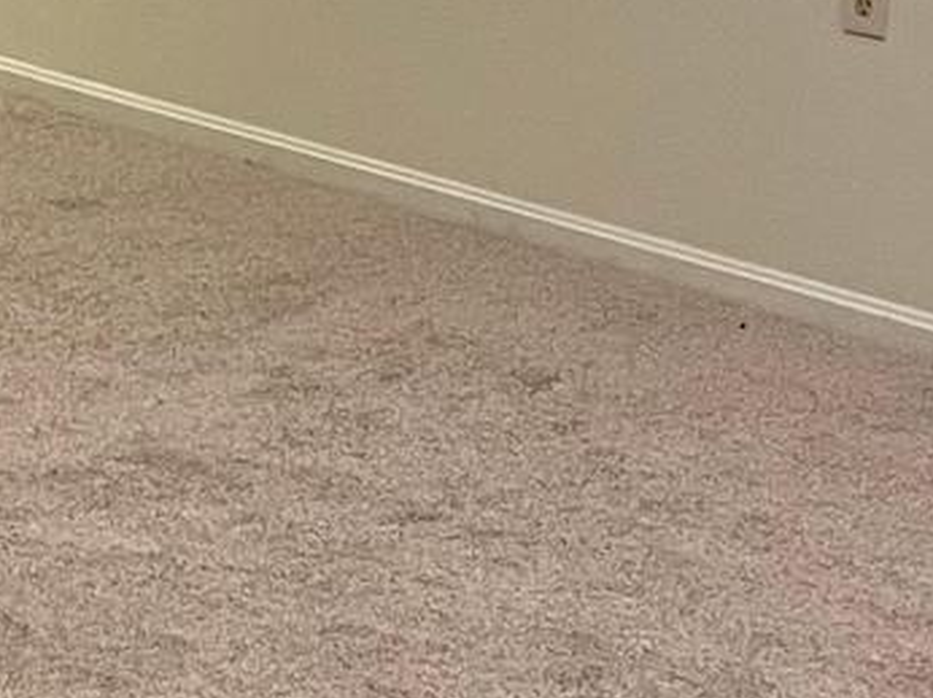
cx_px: -291
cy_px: -191
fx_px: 4148
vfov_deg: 9.5
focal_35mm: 154
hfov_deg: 12.4
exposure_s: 1/60
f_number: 1.5
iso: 250
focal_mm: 5.7
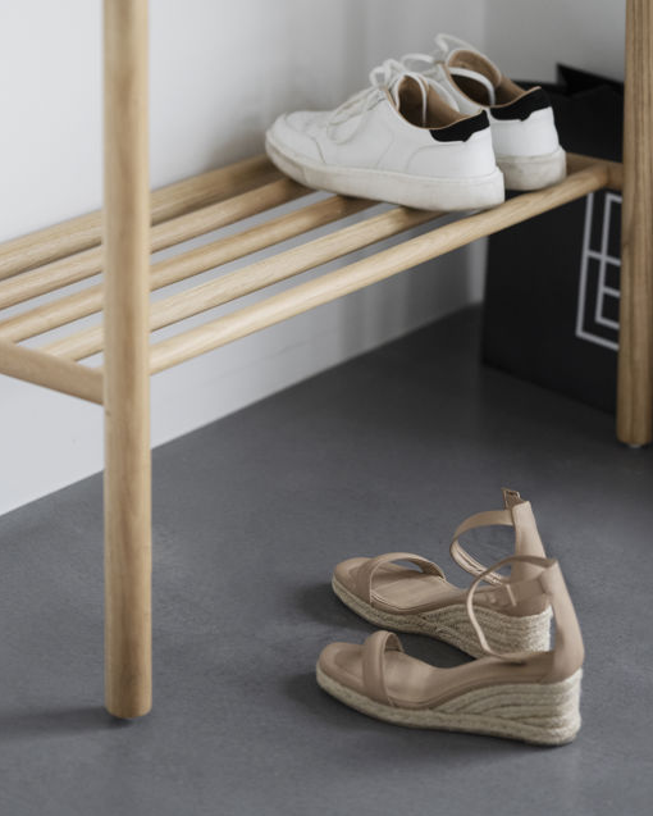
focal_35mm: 120
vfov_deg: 16.0
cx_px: 305
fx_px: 2898
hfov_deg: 12.9
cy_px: 213
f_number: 1.8
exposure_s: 1/50
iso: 1250
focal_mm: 85
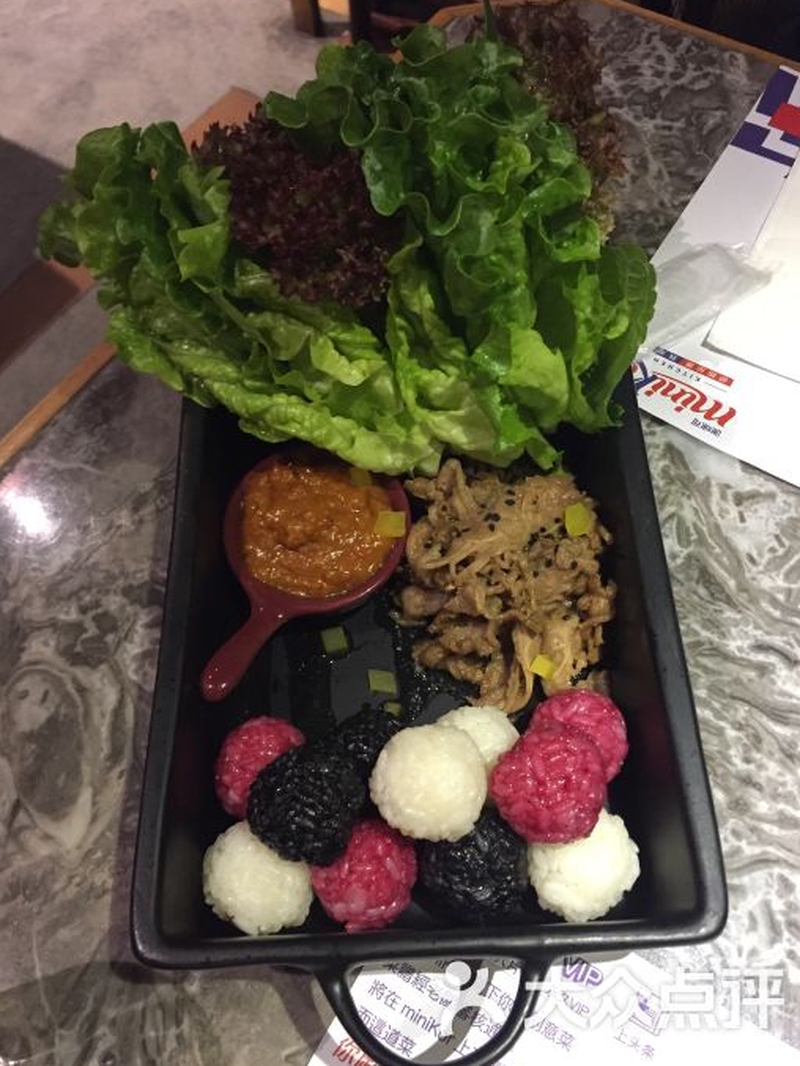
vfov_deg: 60.0
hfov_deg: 46.8
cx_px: 412
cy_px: 529
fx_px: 924
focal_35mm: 30
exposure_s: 1/25
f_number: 2.2
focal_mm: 4.15
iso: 320
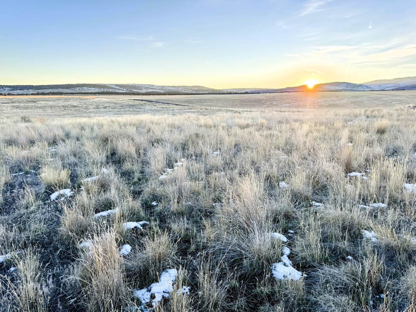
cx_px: 208
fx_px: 288
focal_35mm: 24
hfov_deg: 71.6
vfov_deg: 56.8
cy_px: 156
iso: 80
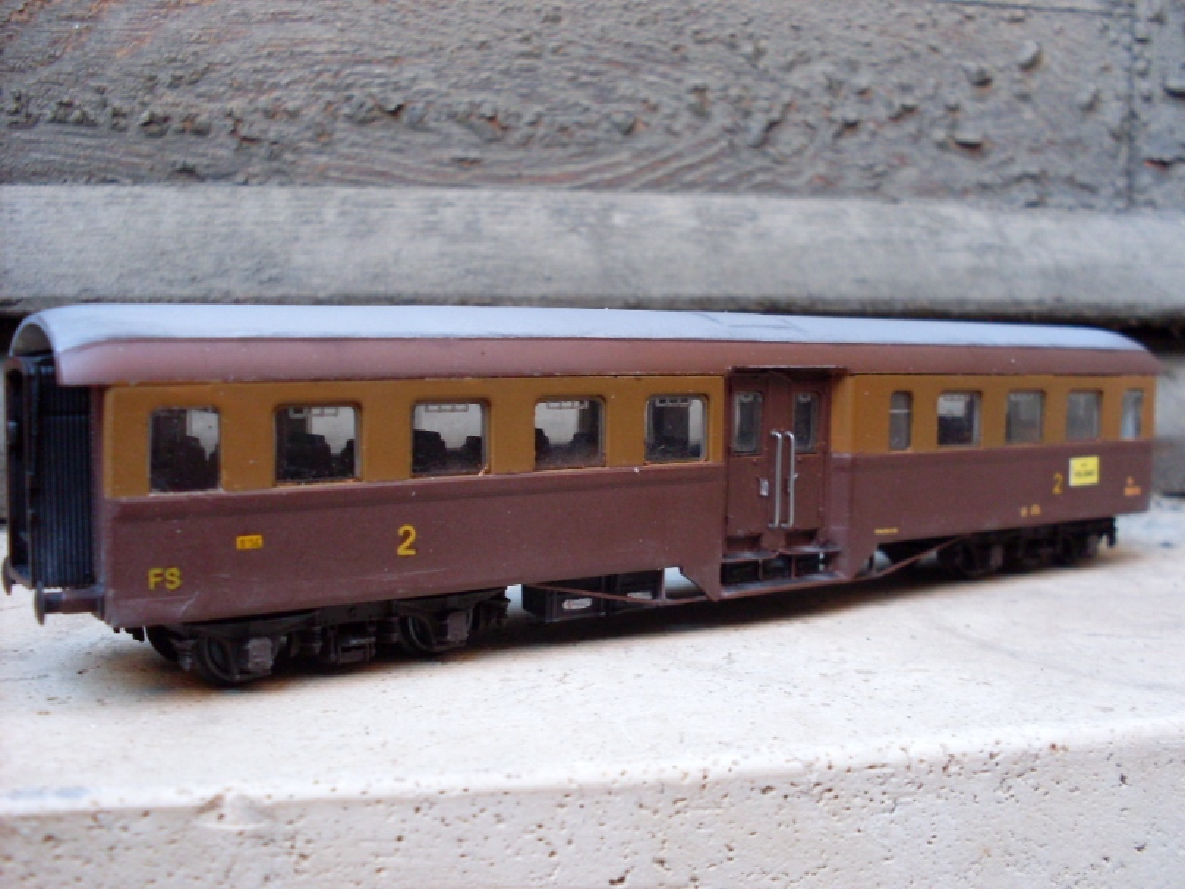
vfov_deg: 37.7
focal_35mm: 38
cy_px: 444
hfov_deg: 49.0
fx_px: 1301
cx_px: 592
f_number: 2.8
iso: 160
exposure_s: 1/45
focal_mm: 6.3
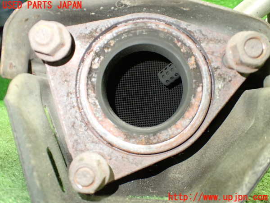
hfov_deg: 60.0
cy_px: 102
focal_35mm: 30
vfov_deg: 46.8
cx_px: 135
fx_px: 234
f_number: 2.3
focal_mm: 5.4
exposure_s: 1/30
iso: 800
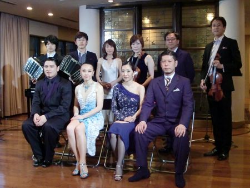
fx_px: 332
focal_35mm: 46
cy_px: 94
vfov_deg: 31.5
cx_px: 125
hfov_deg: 41.2
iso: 800
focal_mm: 8.2
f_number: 3.3
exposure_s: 1/30
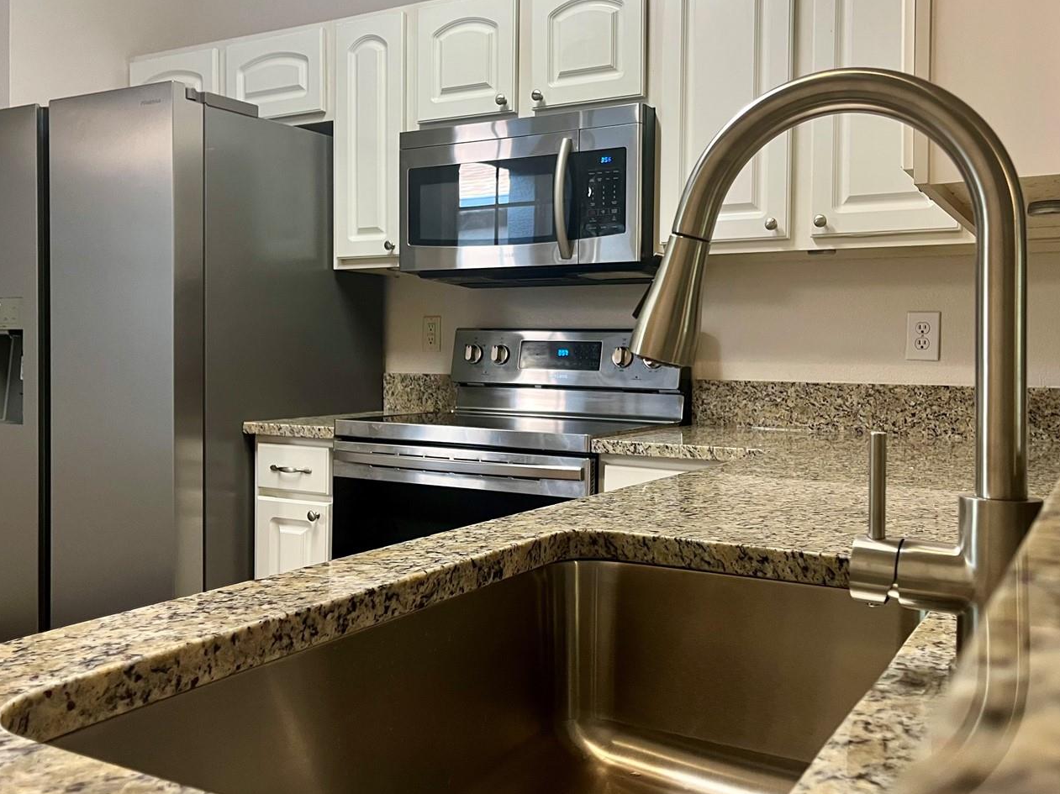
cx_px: 548
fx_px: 1010
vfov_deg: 42.9
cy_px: 365
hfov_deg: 55.4
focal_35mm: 33
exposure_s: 1/60
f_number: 1.6
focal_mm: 5.1
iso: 200
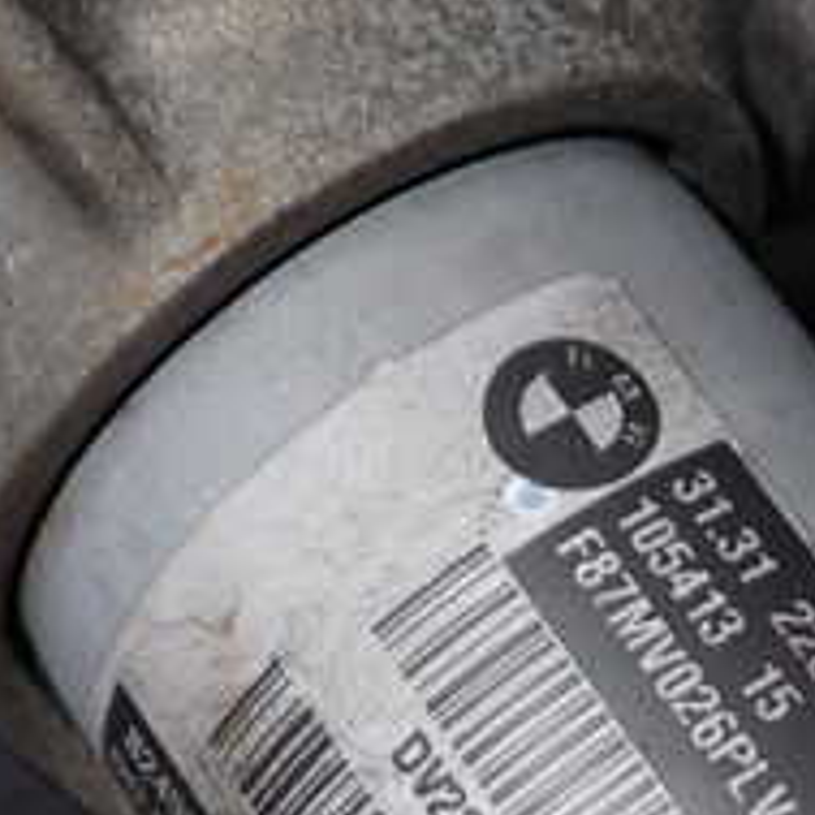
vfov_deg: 20.0
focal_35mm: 84
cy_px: 828
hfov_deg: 20.6
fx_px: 2238
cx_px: 548
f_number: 6.3
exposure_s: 1/30
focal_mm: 5.4
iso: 160
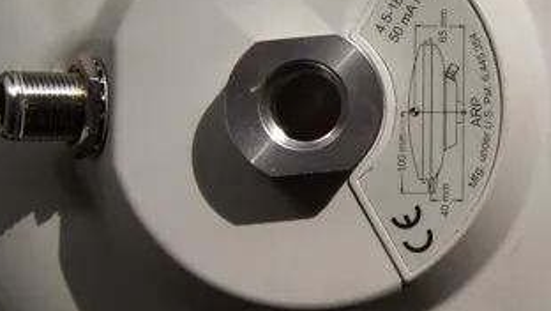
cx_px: 422
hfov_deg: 26.8
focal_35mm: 78
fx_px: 1140
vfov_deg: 15.5
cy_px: 146
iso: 80
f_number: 4.8
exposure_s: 1/640
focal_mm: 6
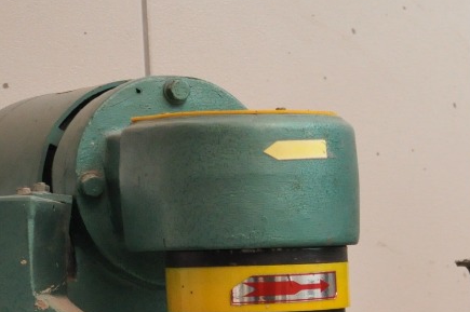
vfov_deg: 8.6
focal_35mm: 157
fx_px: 2047
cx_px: 704
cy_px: 372
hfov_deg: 12.5
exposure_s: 1/200
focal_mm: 28
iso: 1250
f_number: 4
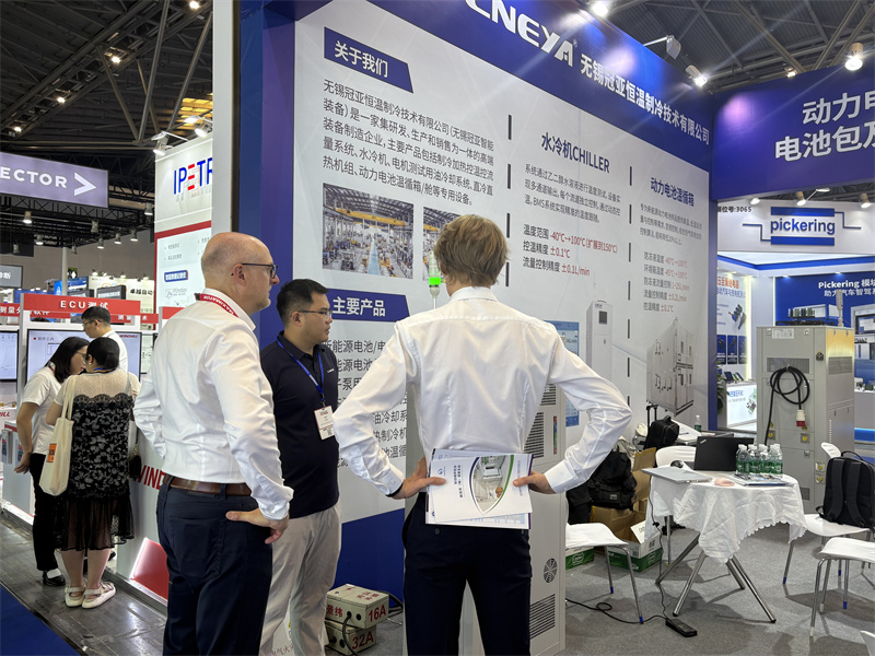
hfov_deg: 67.3
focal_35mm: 26
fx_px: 657
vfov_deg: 53.1
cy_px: 328
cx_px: 438
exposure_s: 1/100
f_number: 1.6
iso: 40
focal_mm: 5.96
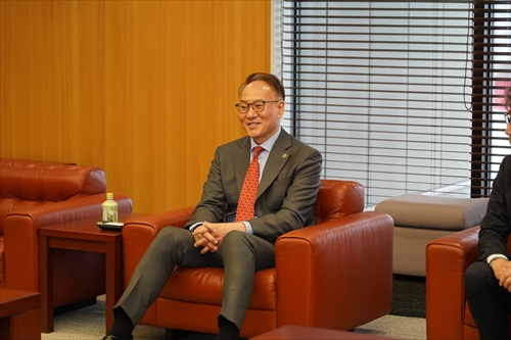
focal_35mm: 105
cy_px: 170
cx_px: 256
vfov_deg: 13.0
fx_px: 1490
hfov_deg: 19.5
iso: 2000
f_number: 4
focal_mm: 105
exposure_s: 1/320
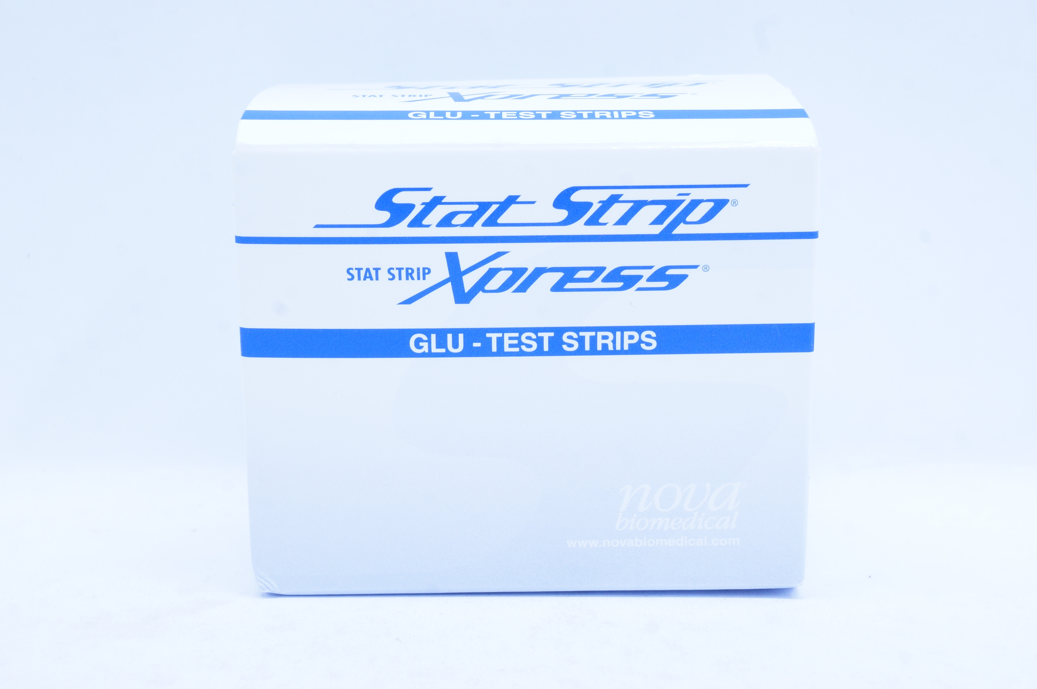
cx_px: 518
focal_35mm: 70
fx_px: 2029
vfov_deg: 19.3
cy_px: 344
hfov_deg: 28.7
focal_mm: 47
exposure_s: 1/13
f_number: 13
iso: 400
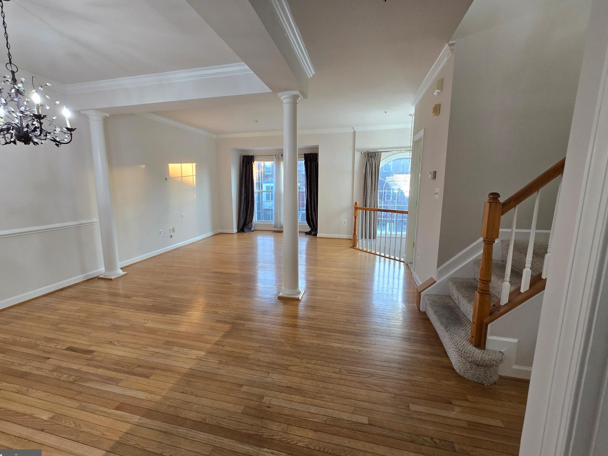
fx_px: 246
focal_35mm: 14
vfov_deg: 85.7
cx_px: 289
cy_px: 230
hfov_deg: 102.0
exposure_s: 1/60
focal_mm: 2.2
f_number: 2.2
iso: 125
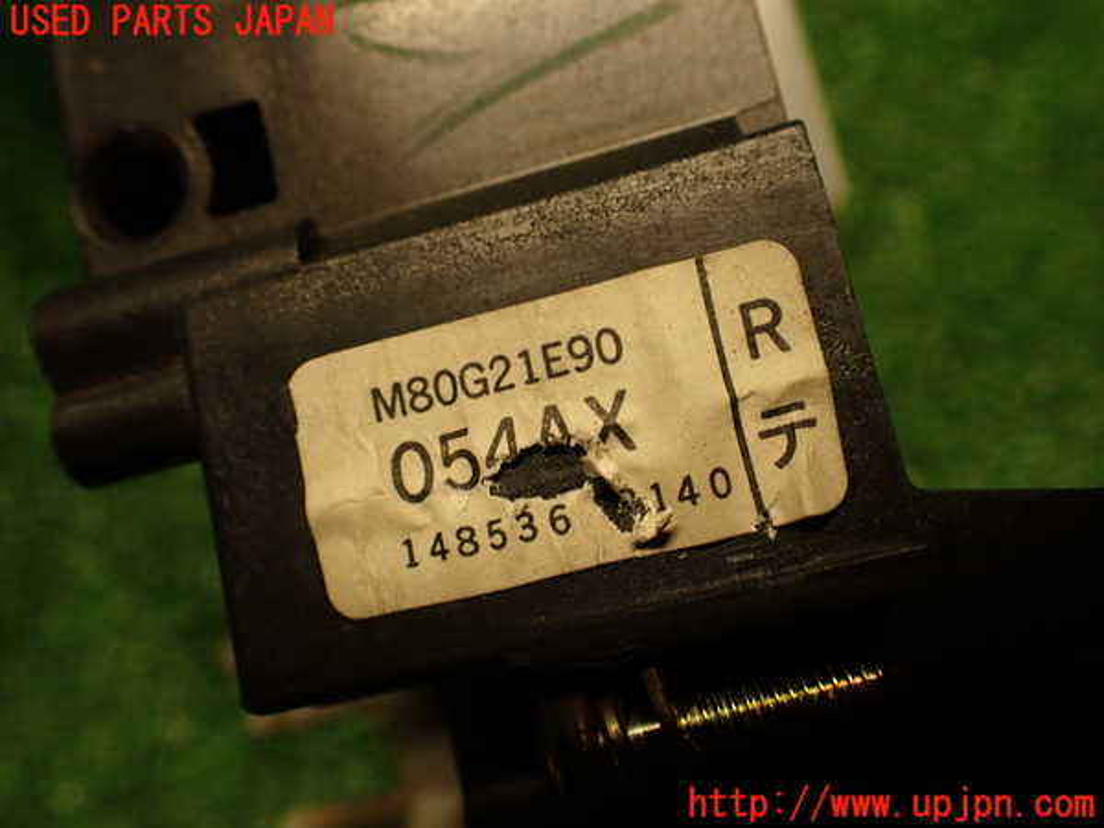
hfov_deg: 60.0
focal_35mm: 30
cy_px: 414
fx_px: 957
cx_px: 552
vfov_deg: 46.8
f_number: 2.3
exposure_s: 1/40
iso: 200
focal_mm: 5.4
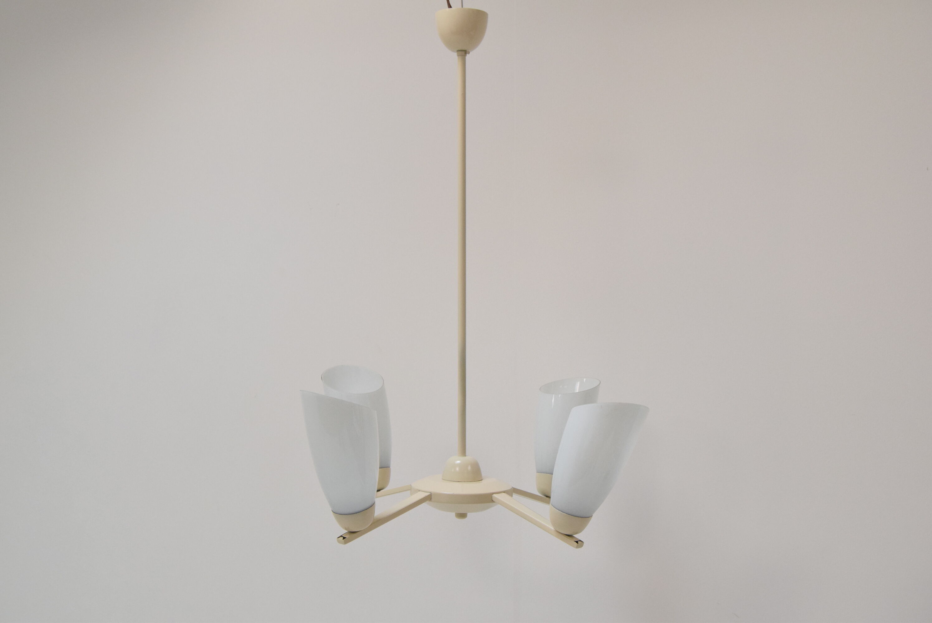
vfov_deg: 29.0
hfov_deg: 42.3
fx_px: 1205
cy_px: 312
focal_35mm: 46
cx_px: 466
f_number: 8
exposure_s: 1/250
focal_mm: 31
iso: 1600
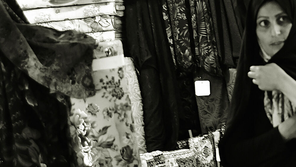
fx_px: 1240
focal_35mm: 158
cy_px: 110
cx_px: 298
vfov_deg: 7.7
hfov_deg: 13.4
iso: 1800
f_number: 4.5
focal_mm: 42
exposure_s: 1/60
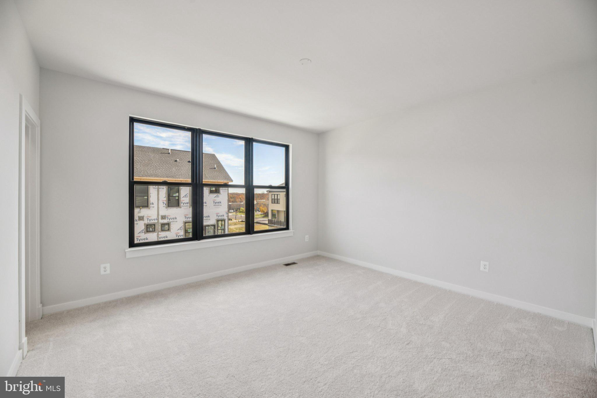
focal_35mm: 14
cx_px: 298
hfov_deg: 104.3
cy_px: 199
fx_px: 232
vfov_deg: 81.2
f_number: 8
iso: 100
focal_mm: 14
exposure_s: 1/50
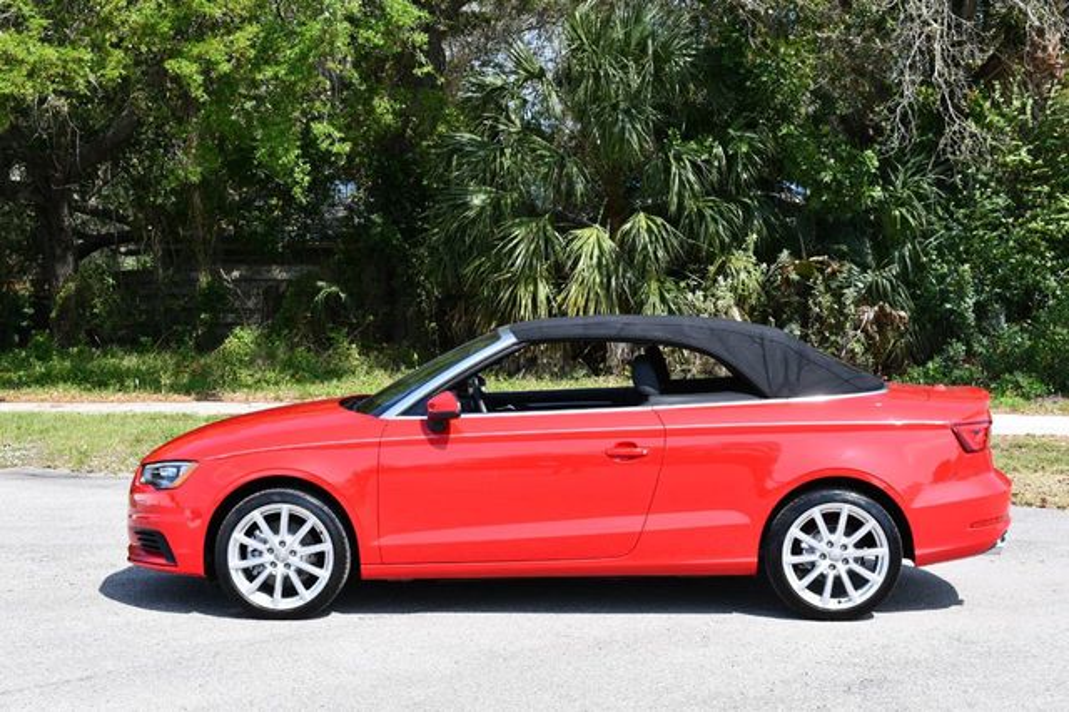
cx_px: 534
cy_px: 356
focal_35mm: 60
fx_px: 1781
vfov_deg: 22.6
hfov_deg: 33.4
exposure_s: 1/250
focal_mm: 40
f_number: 8
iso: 160
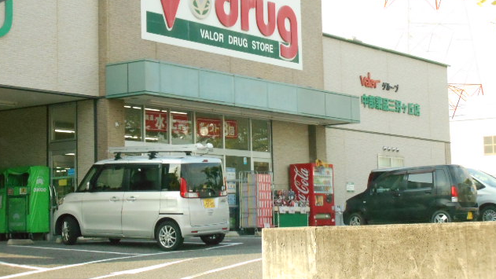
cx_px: 248
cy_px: 108
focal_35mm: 84
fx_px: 1105
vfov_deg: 14.4
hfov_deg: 25.3
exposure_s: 1/200
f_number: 5.8
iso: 800
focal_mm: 13.5
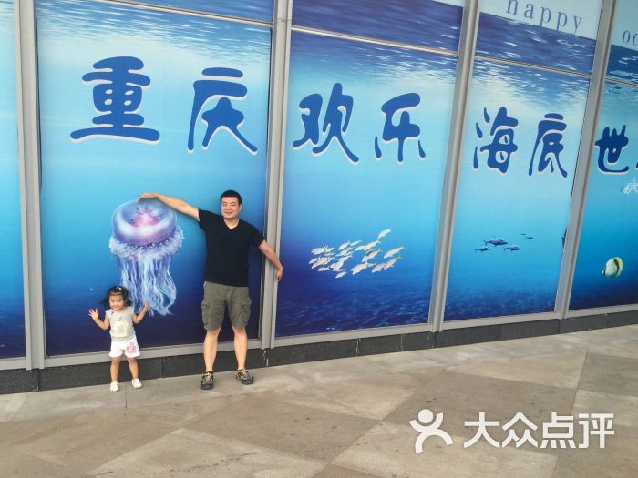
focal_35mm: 29
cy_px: 239
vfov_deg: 48.2
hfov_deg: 61.7
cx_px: 319
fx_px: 534
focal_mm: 4.15
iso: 32
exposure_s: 1/328
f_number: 2.2
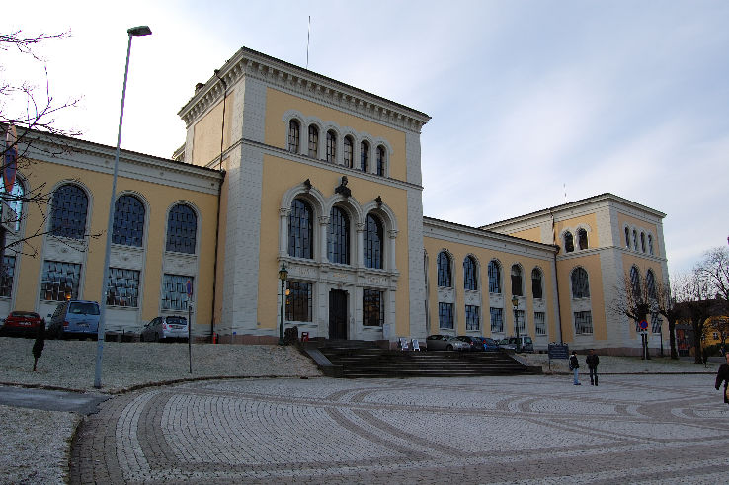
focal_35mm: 27
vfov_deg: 47.9
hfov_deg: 67.4
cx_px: 364
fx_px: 546
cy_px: 242
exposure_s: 1/160
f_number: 10
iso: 200
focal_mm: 18
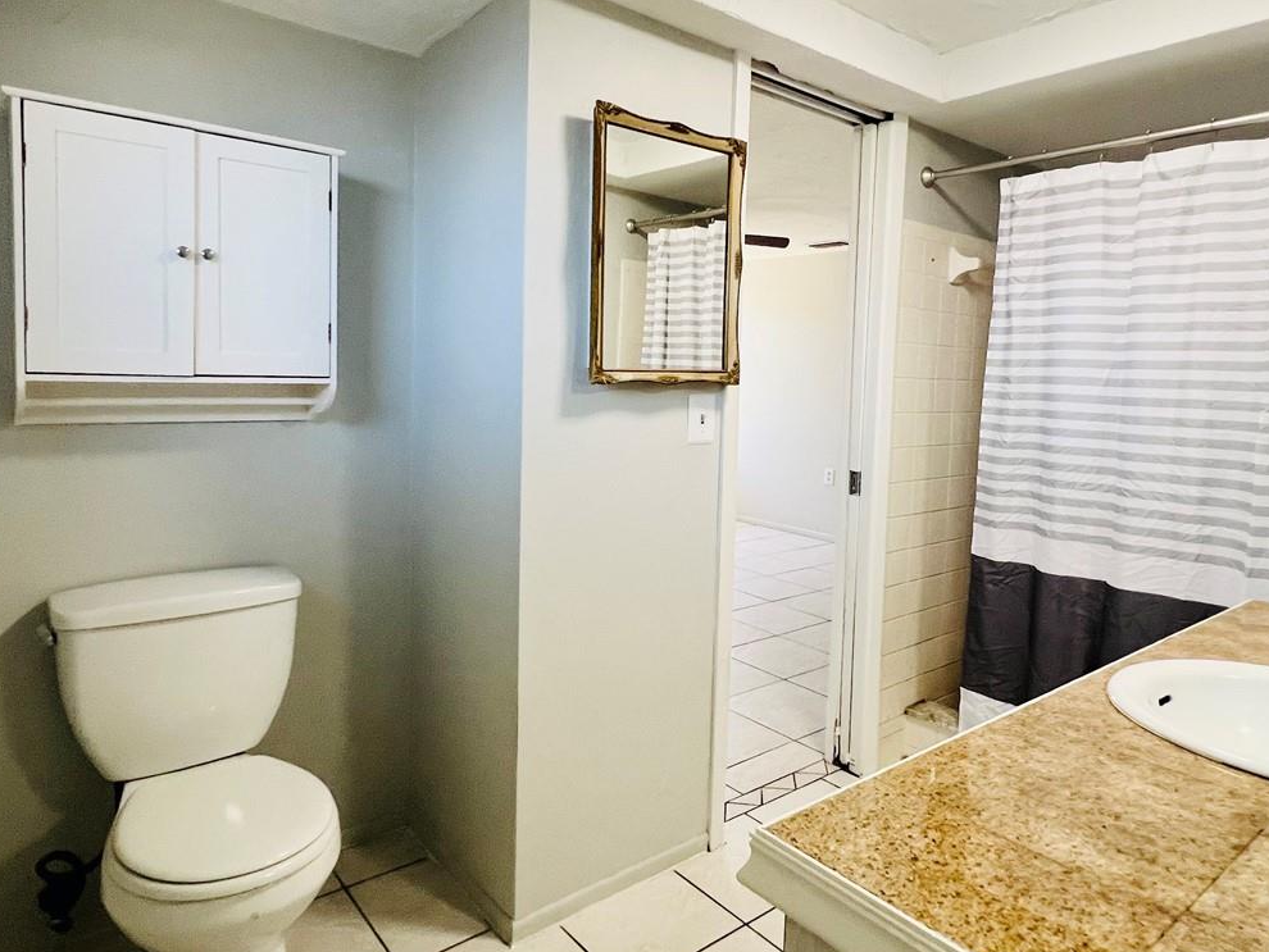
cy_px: 419
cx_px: 660
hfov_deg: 78.9
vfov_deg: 63.3
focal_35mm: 21
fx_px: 770
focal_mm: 1.57
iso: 250
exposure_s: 1/120
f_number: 1.8
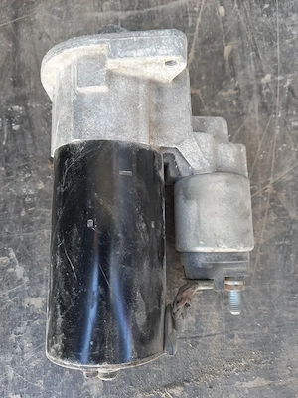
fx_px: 275
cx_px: 149
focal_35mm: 24
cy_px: 199
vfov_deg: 71.6
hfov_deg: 56.8
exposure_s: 1/50
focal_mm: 5.23
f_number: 1.8
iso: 80
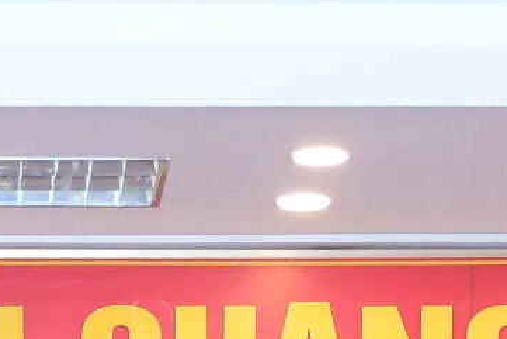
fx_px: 5537
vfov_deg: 3.4
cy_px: 1211
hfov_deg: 5.2
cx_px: -18
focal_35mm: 393
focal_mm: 34
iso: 2500
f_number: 4.2
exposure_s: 1/200
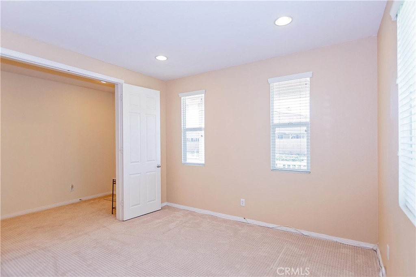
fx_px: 208
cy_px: 138
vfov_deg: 67.4
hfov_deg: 90.0
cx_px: 208
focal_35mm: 18
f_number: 3.5
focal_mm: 12
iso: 200
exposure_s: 1/250
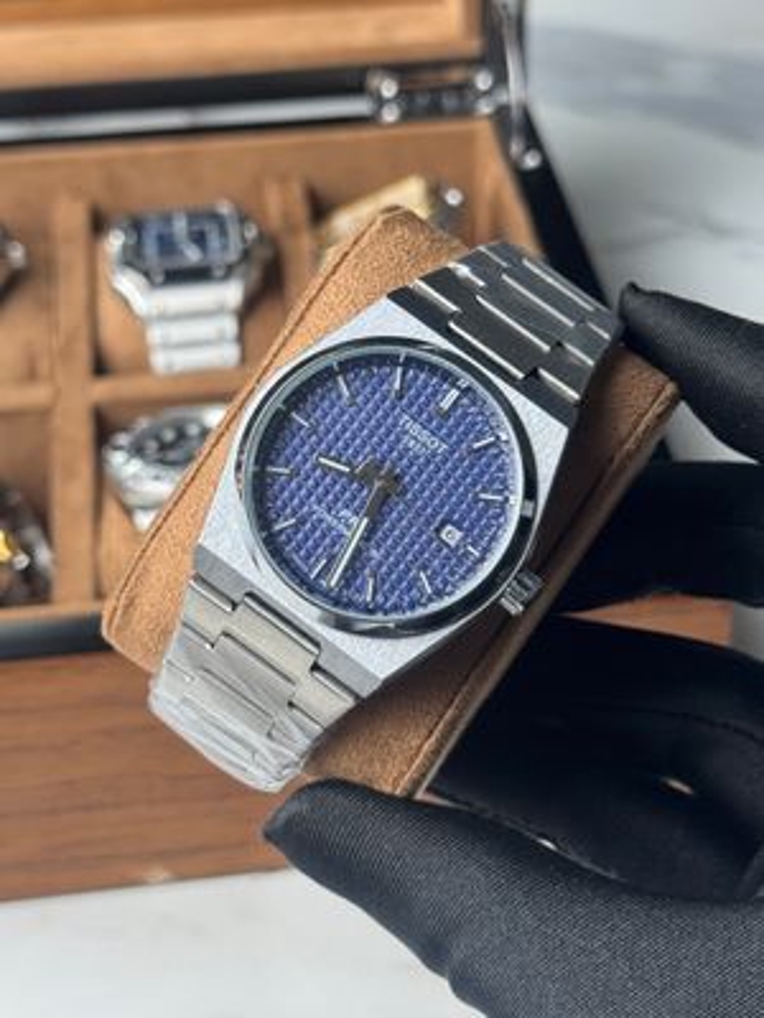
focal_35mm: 48
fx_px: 1413
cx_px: 382
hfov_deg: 30.3
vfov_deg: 39.7
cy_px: 509
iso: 64
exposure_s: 1/100
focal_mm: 6.76
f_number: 1.78
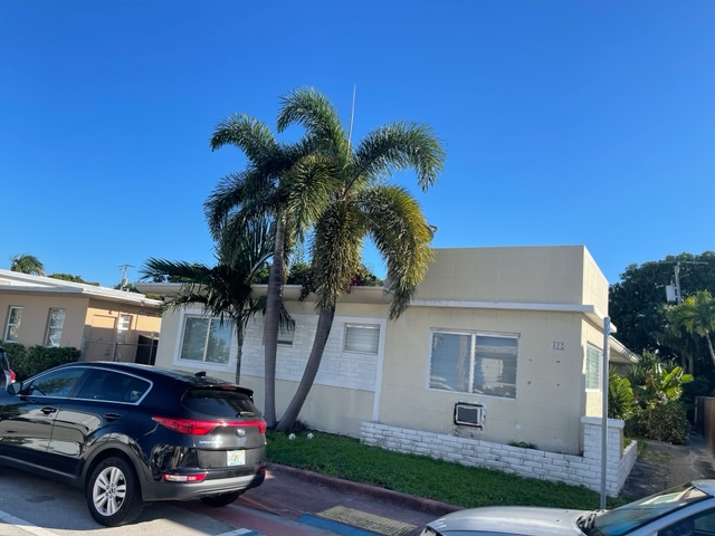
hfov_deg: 67.3
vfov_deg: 53.1
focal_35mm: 26
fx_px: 537
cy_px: 268
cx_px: 358
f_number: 1.6
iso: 32
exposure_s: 1/2336
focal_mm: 5.1
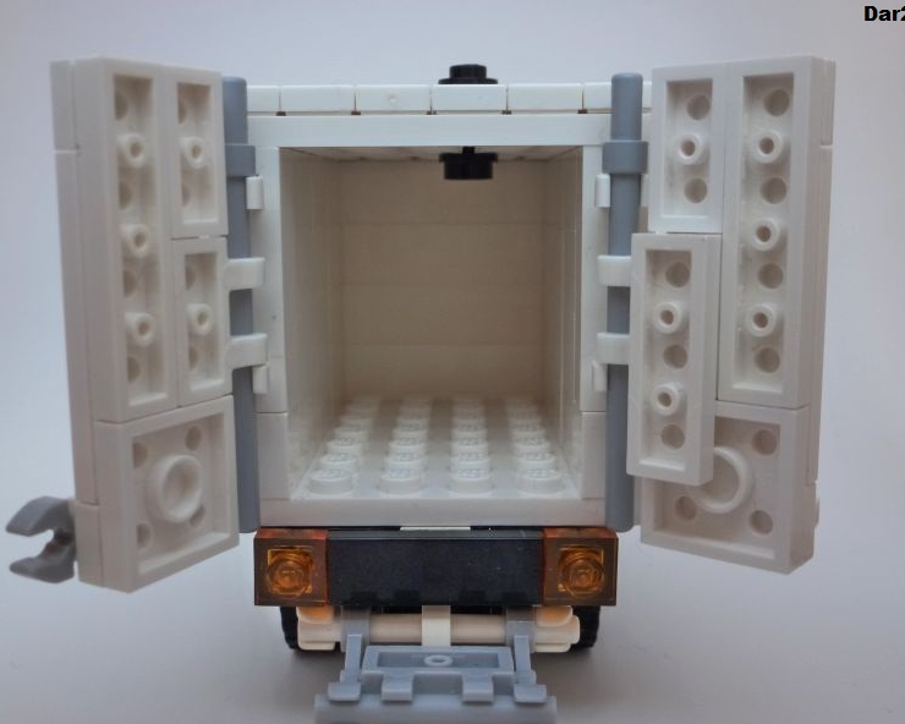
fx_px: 1018
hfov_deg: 47.9
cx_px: 439
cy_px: 366
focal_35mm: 38
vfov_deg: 39.2
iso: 400
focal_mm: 6.4
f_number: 3.7
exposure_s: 1/8
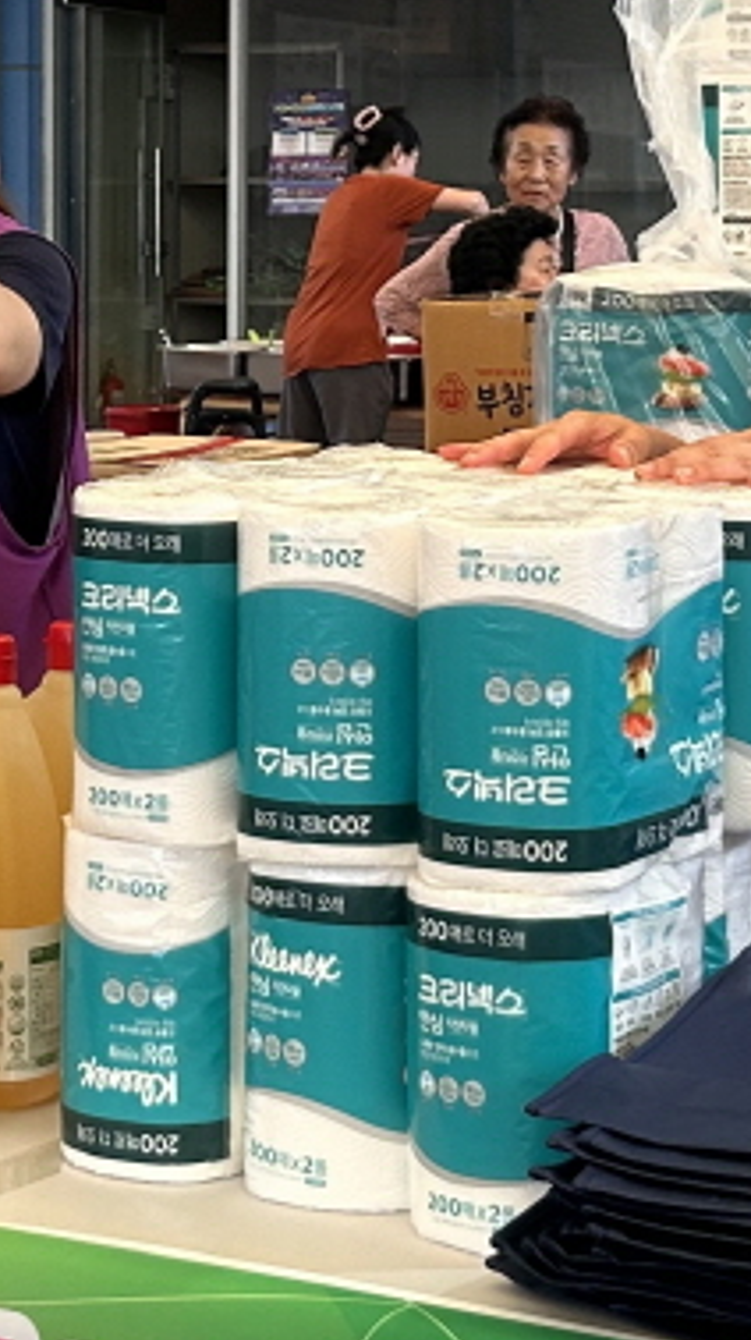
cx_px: 181
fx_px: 3619
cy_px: 450
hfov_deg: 11.8
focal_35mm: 102
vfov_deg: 20.9
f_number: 1.5
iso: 80
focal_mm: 5.7
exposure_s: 1/120
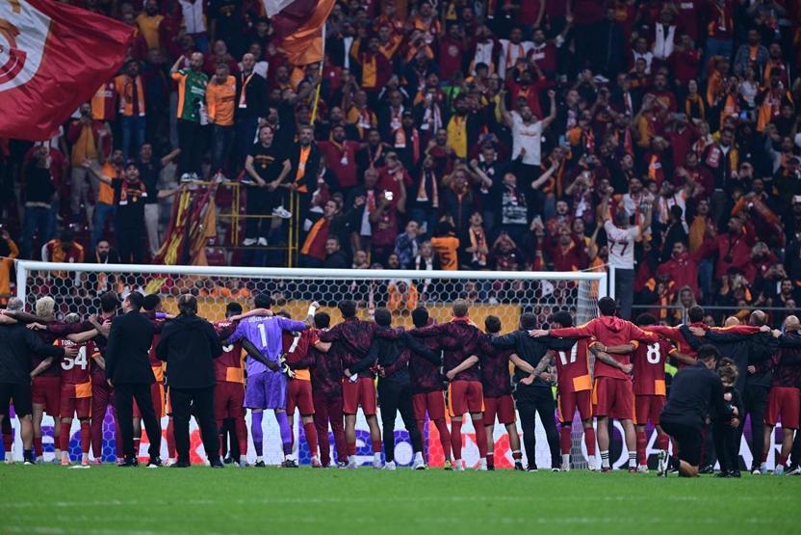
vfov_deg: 3.4
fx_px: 8901
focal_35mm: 400
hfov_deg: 5.2
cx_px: 400
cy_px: 268
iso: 2500
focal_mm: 400
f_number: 3.5
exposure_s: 1/2000
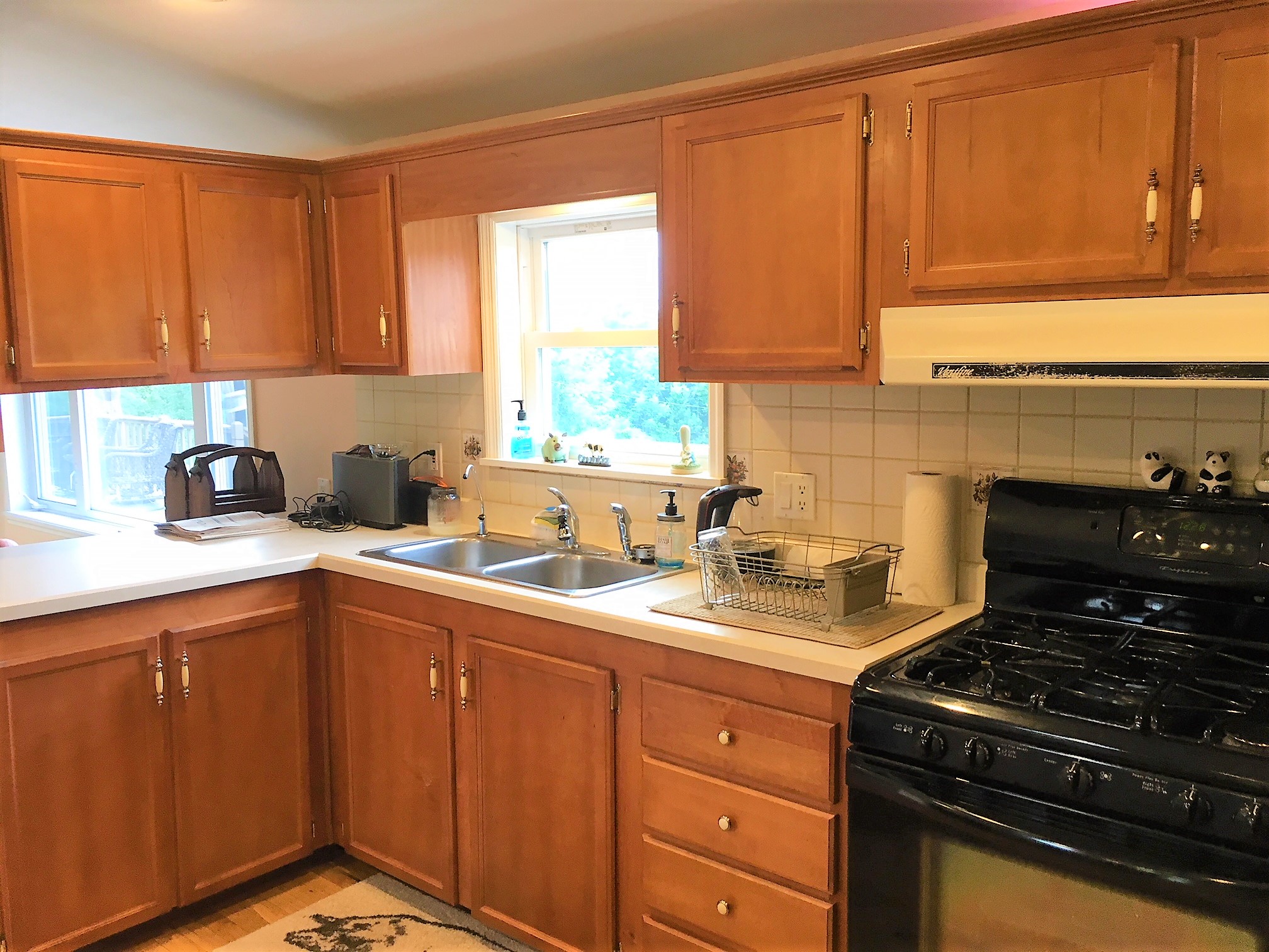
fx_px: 1063
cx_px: 634
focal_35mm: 29
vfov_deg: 48.2
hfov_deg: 61.7
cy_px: 476
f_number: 2.2
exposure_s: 1/30
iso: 40
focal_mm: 4.15
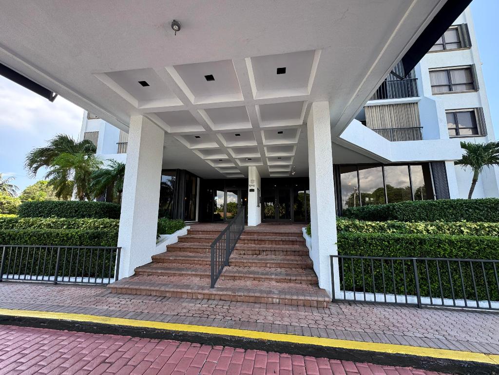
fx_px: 202
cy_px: 188
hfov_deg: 102.1
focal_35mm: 14
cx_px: 250
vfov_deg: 85.7
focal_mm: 2.22
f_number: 2.2
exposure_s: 1/186
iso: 40
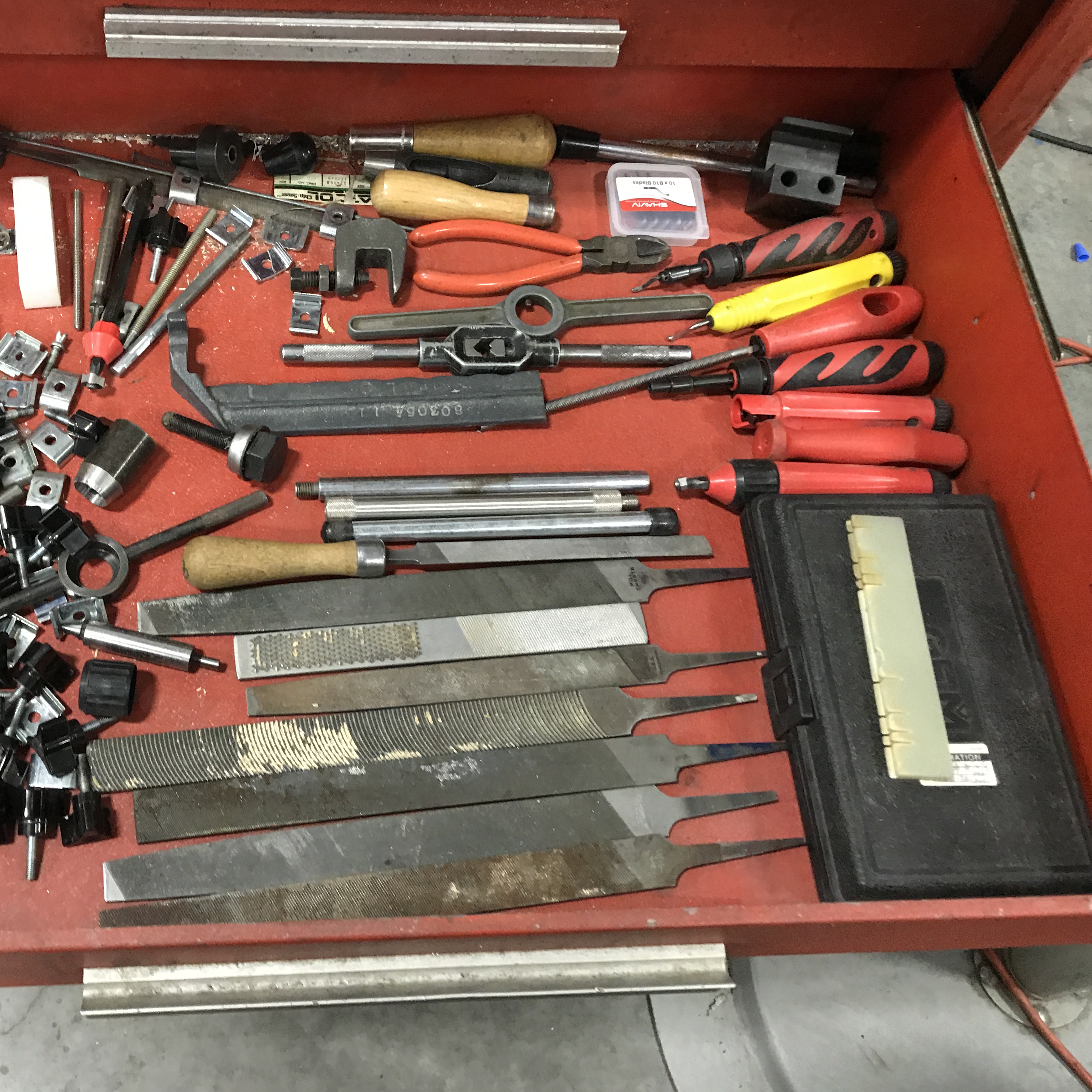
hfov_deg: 47.5
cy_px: 535
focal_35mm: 34
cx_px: 345
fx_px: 1213
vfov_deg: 48.4
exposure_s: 1/7
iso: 100
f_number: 1.8
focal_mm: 3.99
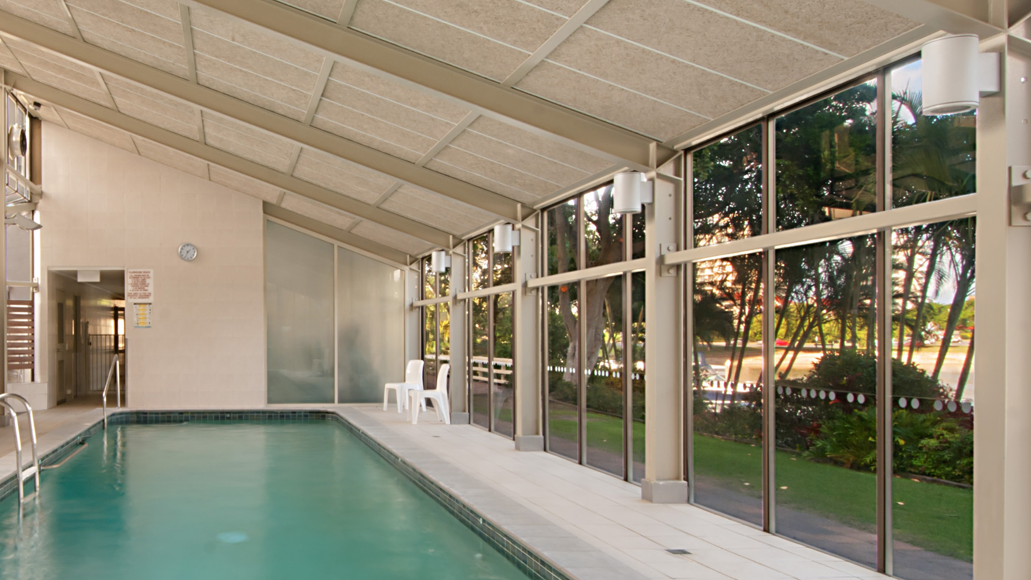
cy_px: 323
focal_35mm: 30
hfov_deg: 59.3
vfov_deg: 38.9
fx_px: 820
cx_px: 207
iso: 100
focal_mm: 10
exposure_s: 1
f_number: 22
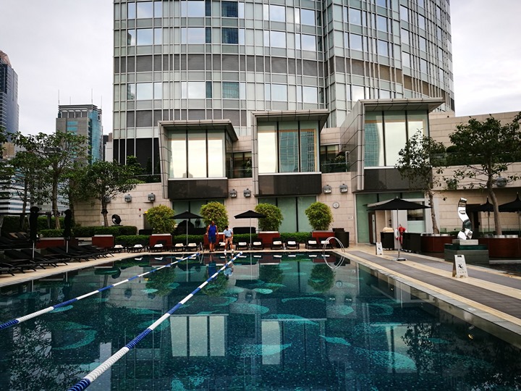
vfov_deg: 51.4
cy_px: 196
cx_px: 260
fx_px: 406
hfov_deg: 65.3
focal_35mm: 27
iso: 100
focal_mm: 4.5
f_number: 2.2
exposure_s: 1/120
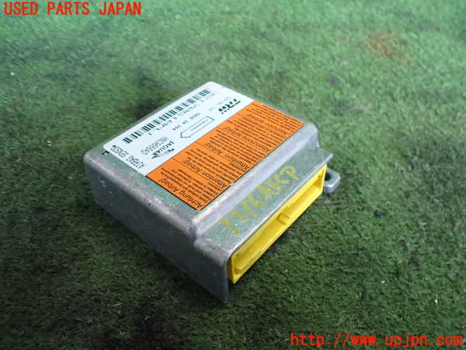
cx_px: 233
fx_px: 404
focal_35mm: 30
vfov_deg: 46.8
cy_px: 175
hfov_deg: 60.0
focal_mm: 5.4
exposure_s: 1/125
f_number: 2.3
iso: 640
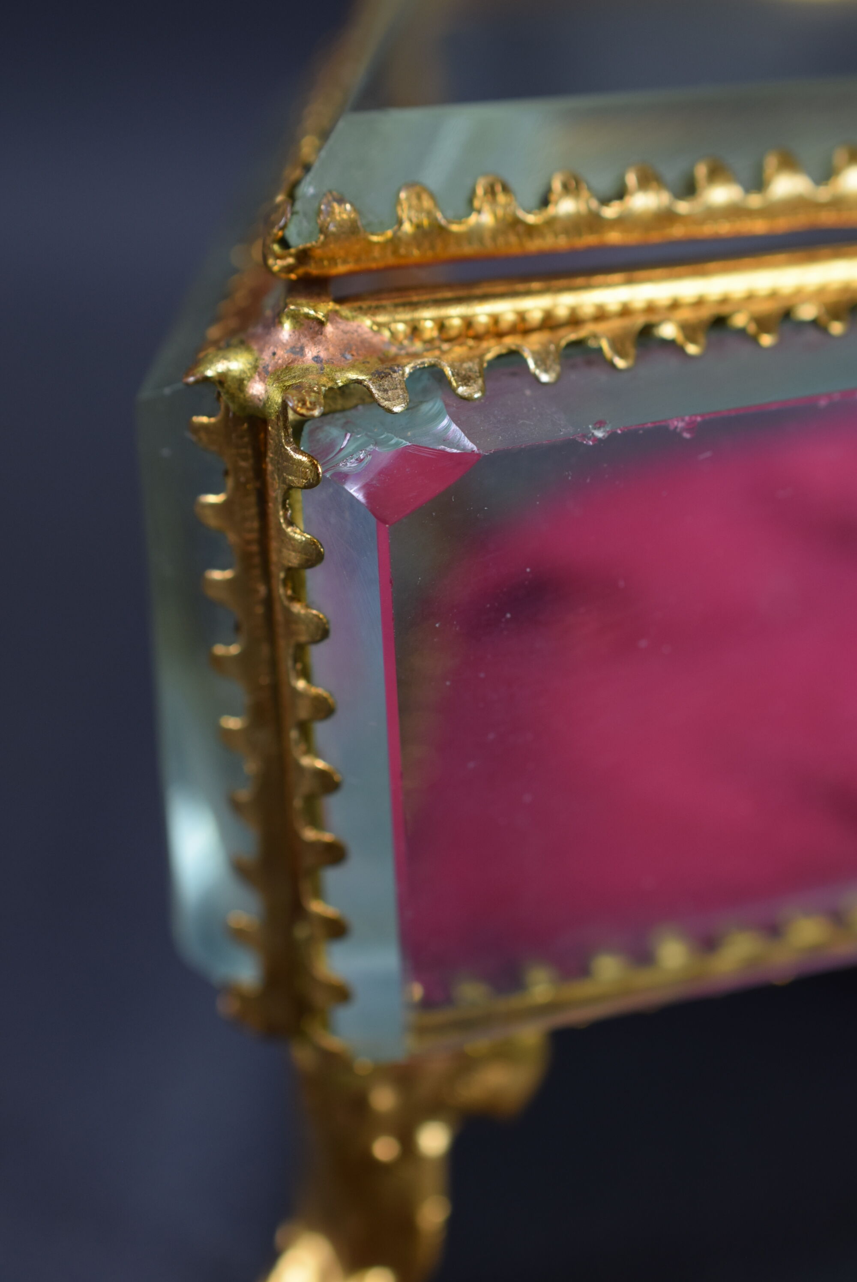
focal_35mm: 60
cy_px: 641
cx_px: 428
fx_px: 2138
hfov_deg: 22.7
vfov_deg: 33.4
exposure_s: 1/125
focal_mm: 40
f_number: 5.6
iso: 400
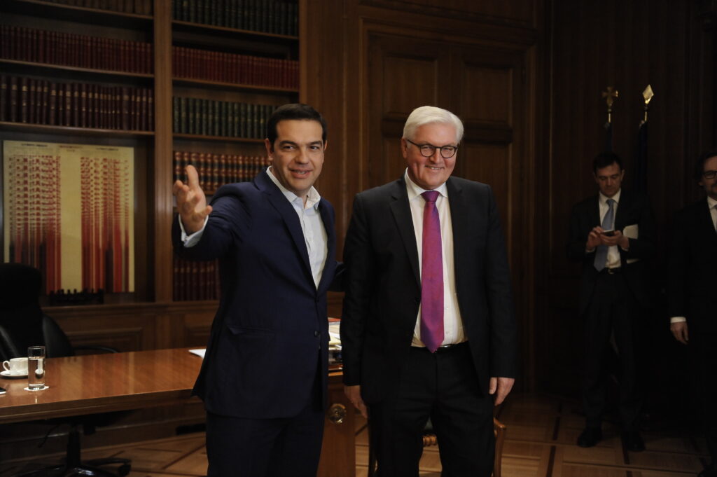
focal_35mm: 42
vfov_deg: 31.8
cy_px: 238
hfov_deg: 46.4
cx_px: 358
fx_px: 836
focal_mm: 42
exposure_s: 1/200
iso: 3200
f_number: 2.8
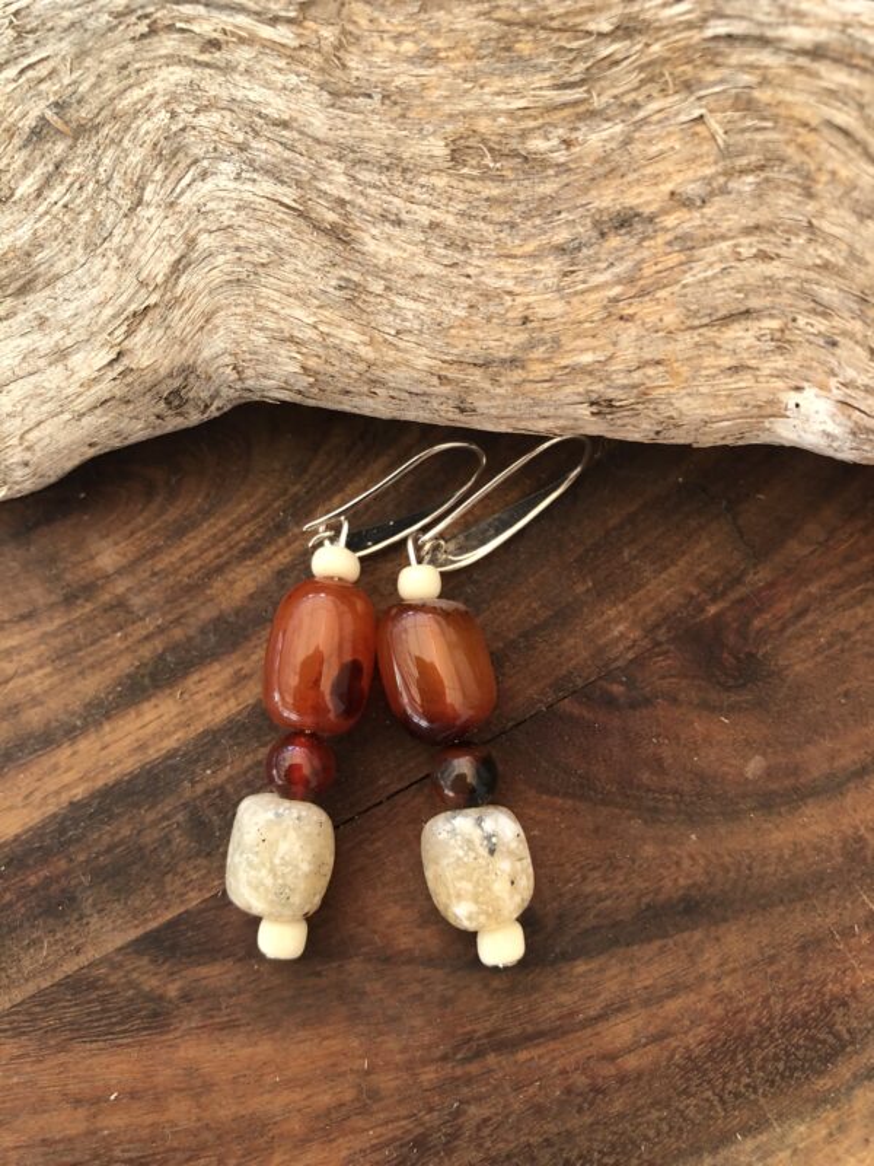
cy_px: 583
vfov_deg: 63.4
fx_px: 943
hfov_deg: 49.7
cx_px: 437
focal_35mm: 28
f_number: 1.8
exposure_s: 1/20
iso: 40
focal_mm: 3.99
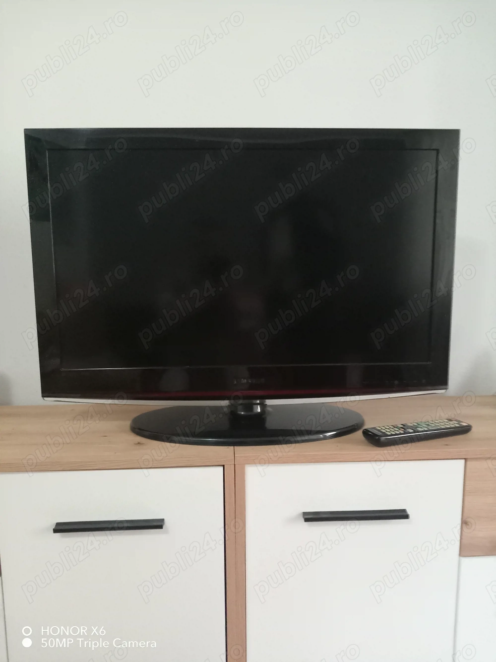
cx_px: 248
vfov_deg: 67.3
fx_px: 497
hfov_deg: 53.0
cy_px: 331
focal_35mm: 26
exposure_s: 1/16.7
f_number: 1.8
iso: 1857
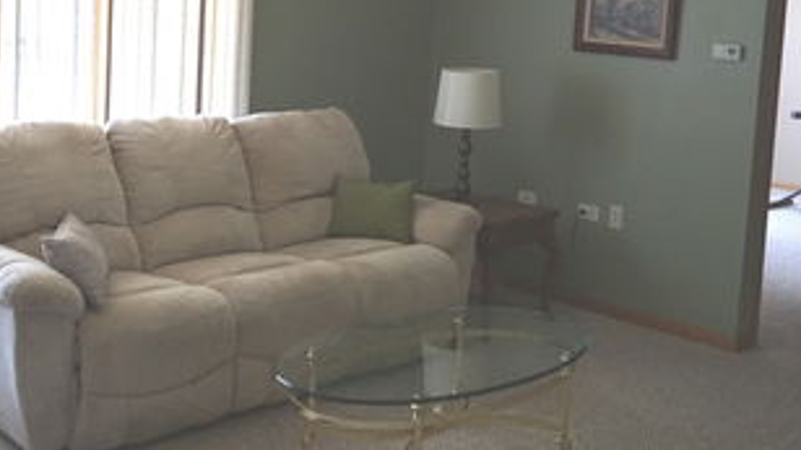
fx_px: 1040
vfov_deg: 24.2
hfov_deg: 41.9
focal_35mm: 49
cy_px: 117
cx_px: 325
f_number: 4
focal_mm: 20
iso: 3200
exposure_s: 1/125
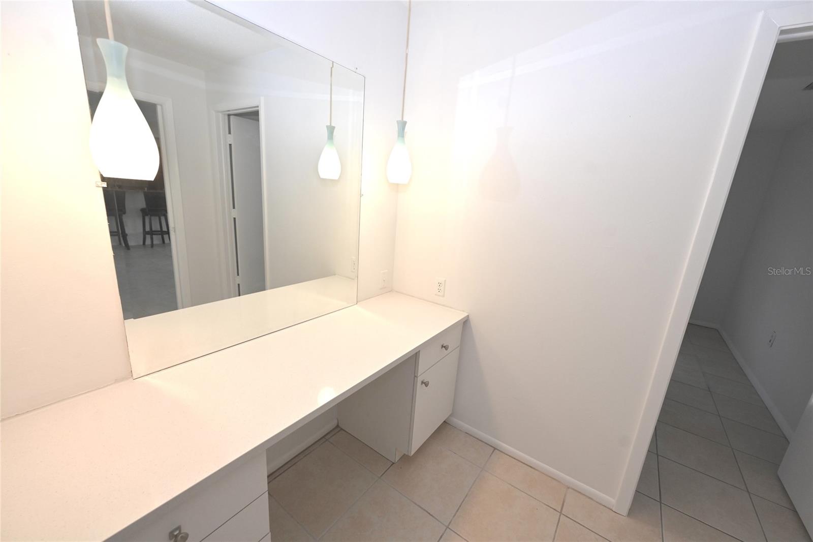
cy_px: 271
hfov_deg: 104.3
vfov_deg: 81.2
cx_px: 406
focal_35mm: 14
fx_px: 316
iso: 200
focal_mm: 14
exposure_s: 1/100
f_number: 5
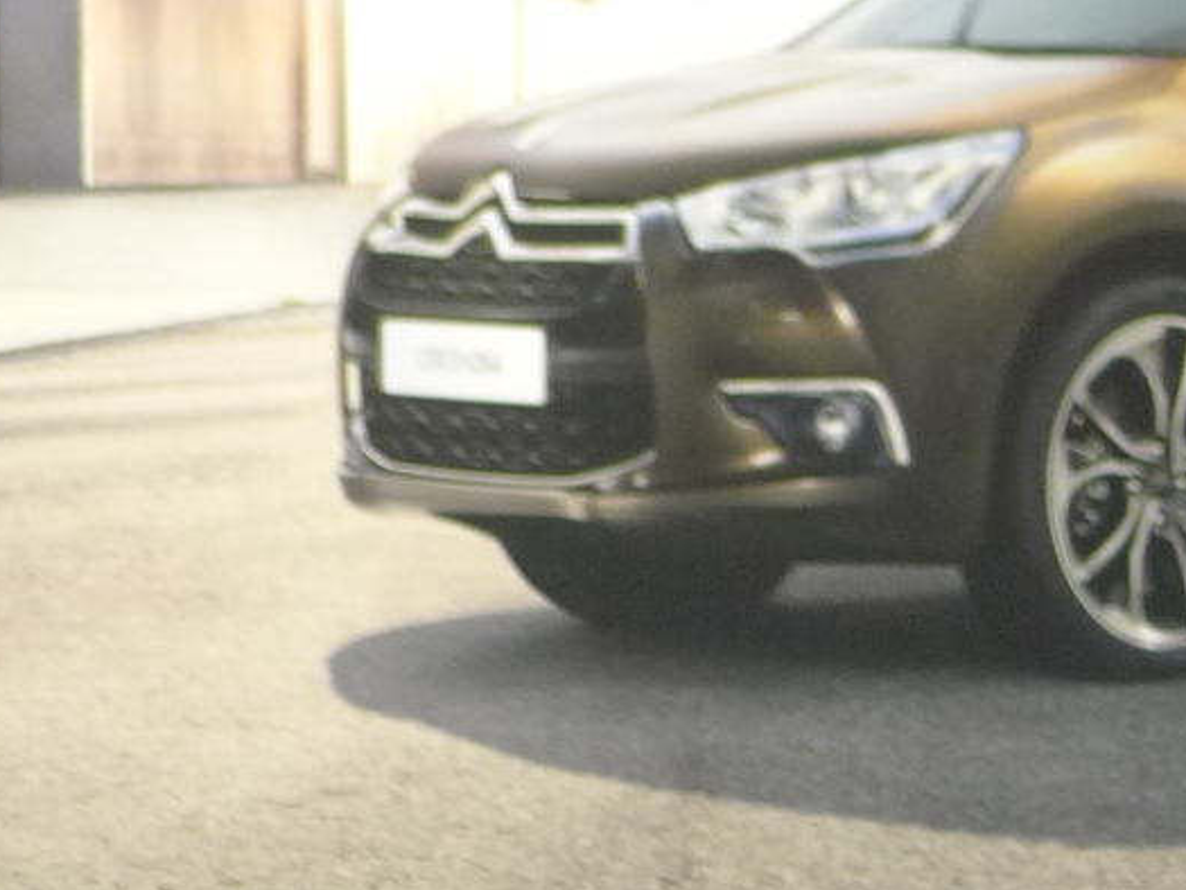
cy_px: 1010
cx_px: 1920
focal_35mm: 234
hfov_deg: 8.2
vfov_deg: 6.3
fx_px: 8019
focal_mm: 12.8
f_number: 2.8
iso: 400
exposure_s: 1/100
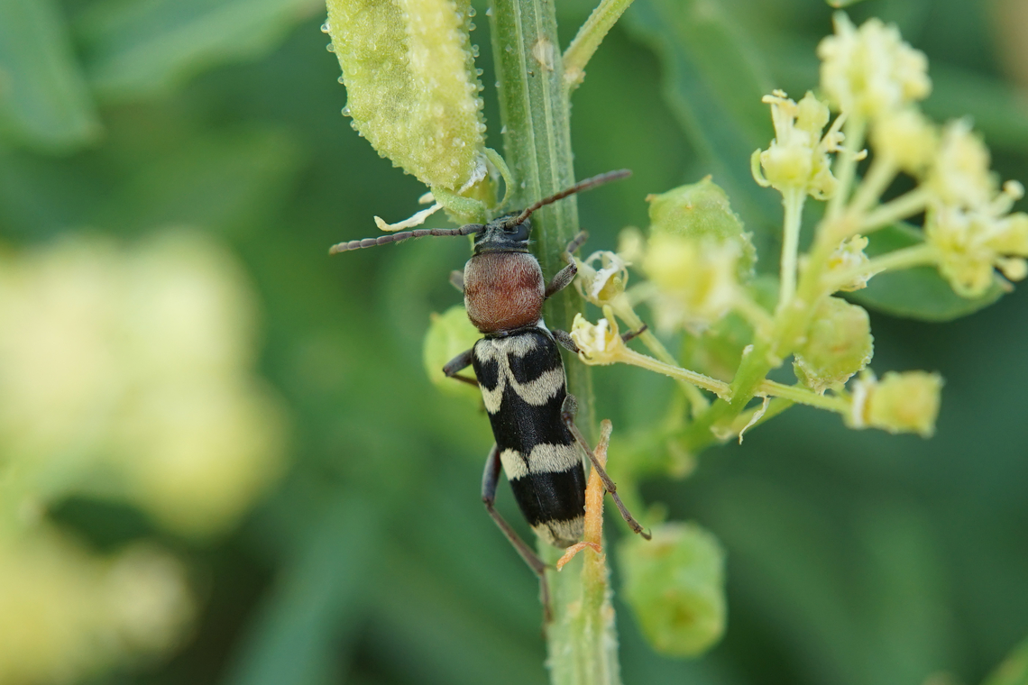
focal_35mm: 90
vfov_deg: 15.2
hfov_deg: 22.6
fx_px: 2570
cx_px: 514
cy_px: 342
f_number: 7.1
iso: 400
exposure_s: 1/100
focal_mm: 90
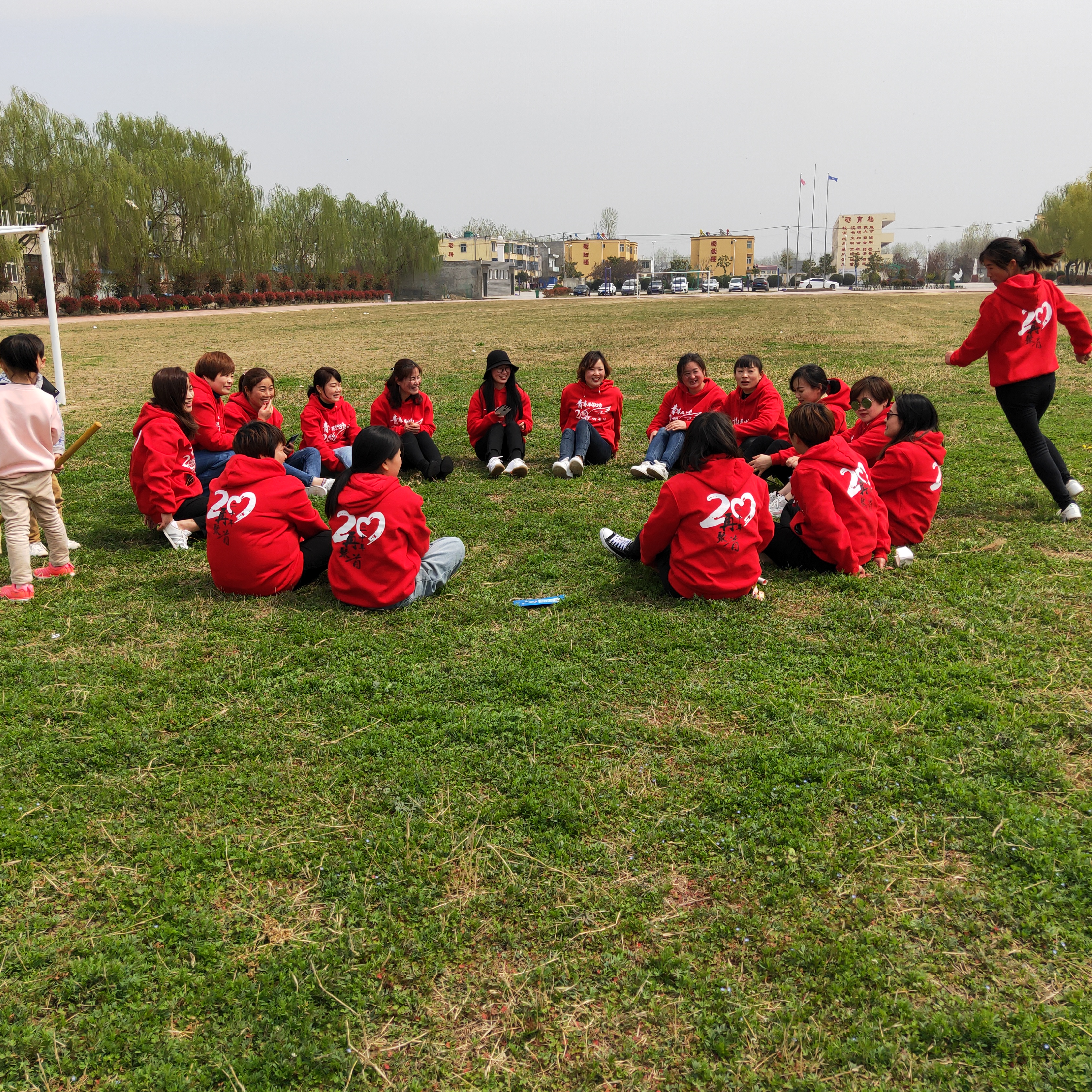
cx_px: 525
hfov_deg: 57.3
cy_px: 532
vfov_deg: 57.3
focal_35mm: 28
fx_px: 999
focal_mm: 3.97
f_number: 1.7
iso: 100
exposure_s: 1/1592
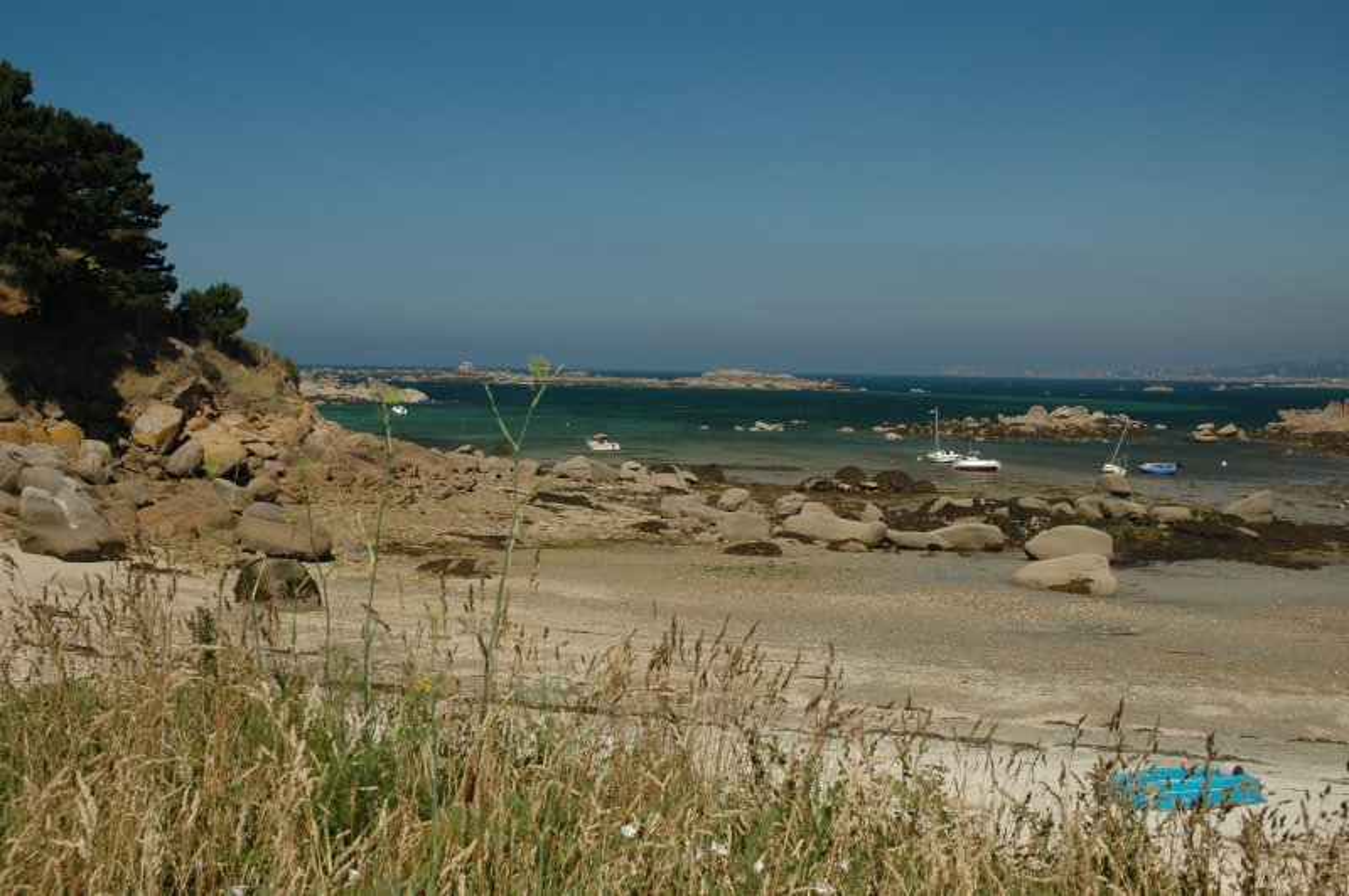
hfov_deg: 42.4
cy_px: 448
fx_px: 1741
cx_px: 674
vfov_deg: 28.9
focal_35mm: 46
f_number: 8
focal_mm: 31
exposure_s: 1/160
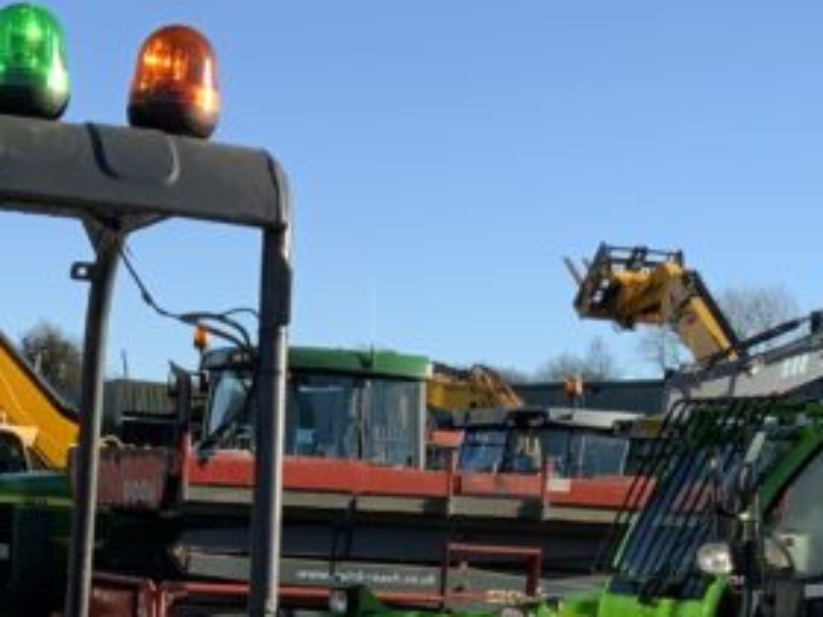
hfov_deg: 18.3
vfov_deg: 13.2
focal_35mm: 106
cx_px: 141
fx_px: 2520
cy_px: 923
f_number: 1.8
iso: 16
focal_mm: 3
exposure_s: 1/1168
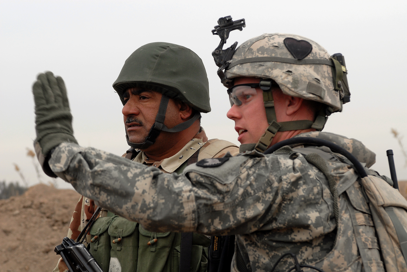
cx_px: 204
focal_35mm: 93
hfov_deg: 21.9
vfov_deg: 14.7
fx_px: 1053
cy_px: 136
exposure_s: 1/250
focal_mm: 62
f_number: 6.3
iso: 200
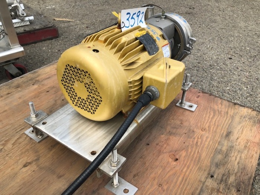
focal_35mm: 28
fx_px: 210
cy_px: 98
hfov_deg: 63.4
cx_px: 130
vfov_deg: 49.7
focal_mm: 4
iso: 20
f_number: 1.8
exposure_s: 1/889
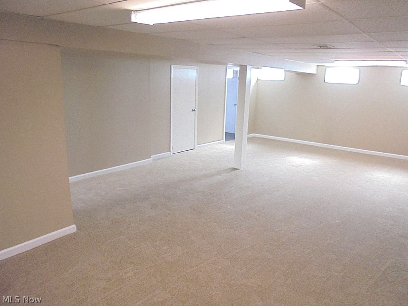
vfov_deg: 53.1
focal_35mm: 26
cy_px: 153
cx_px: 204
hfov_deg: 67.3
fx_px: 306
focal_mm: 4.6
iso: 250
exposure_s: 1/30
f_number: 3.5
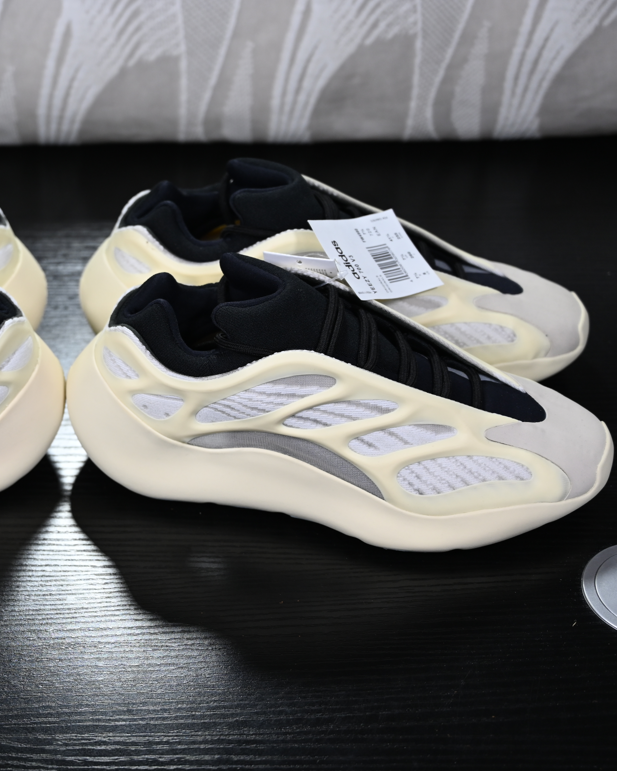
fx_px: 1689
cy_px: 387
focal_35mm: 74
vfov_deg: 25.7
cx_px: 73
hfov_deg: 20.3
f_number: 4
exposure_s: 1/250
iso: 500
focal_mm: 52
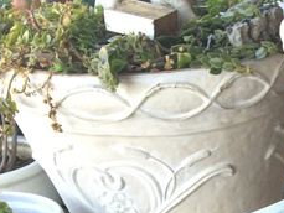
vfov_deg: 11.5
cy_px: 397
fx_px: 969
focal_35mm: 118
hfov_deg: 14.3
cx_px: 541
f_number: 2.2
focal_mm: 4.12
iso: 40
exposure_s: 1/60
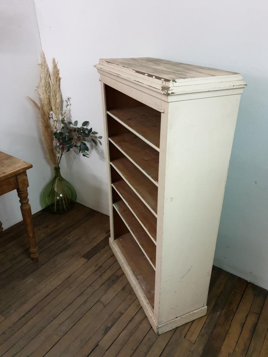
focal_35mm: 26
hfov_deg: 53.1
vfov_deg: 67.3
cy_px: 178
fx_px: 268
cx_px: 134
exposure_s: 1/50
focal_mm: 4.3
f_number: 1.5
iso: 400
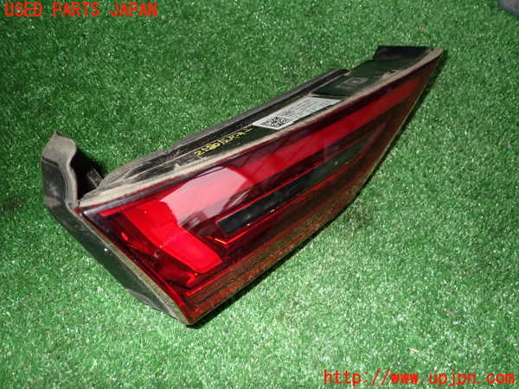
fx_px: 450
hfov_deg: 60.0
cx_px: 260
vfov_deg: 46.8
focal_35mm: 30
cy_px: 194
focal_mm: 5.4
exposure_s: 1/30
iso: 500
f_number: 6.3
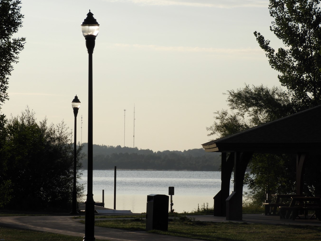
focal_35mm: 182
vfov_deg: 8.2
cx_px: 152
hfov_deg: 10.9
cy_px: 127
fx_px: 1688
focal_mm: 30.5
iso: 100
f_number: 5.2
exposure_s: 1/1000
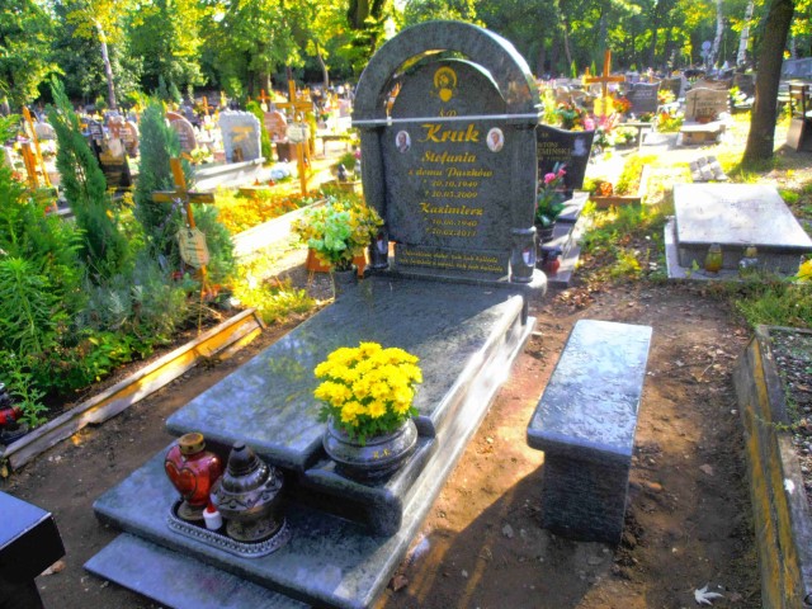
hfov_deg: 71.6
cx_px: 406
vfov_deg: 56.8
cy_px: 304
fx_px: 563
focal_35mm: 24
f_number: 3
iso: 80
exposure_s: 1/100
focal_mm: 4.2
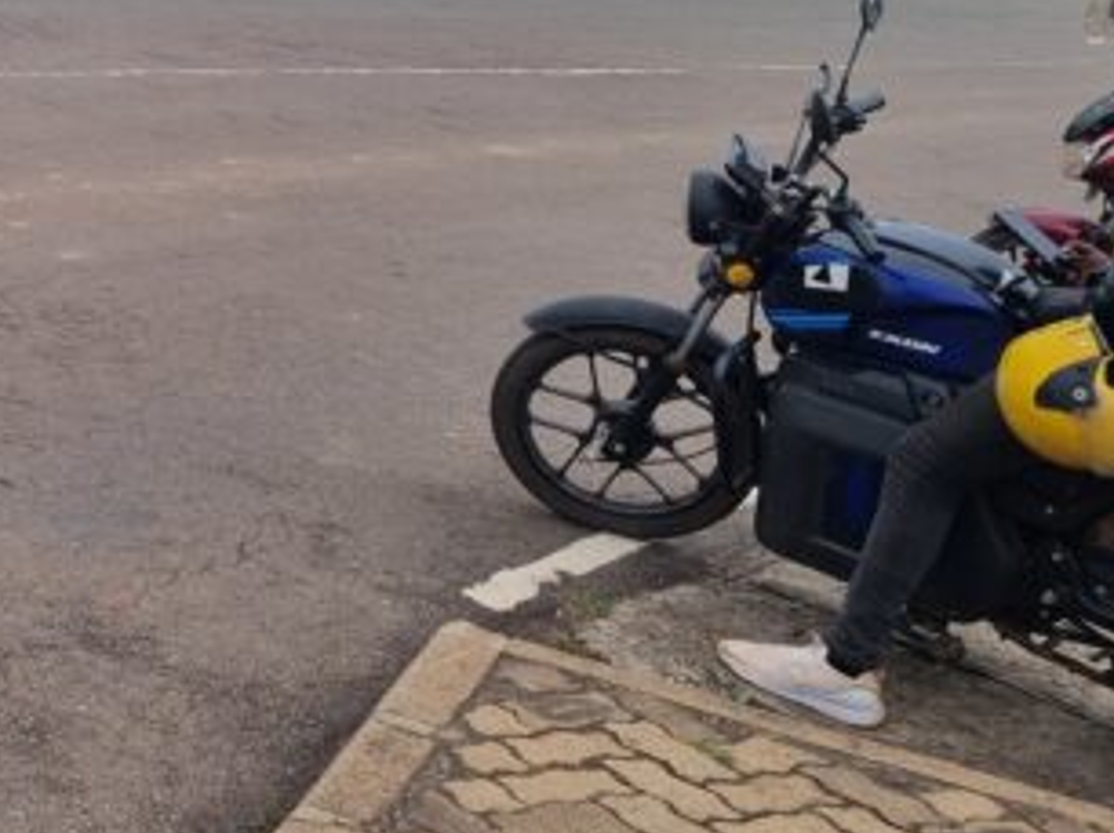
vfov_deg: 20.8
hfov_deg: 25.4
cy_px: -25
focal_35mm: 68
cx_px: -258
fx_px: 2187
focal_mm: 5.4
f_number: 1.8
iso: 50
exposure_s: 1/958
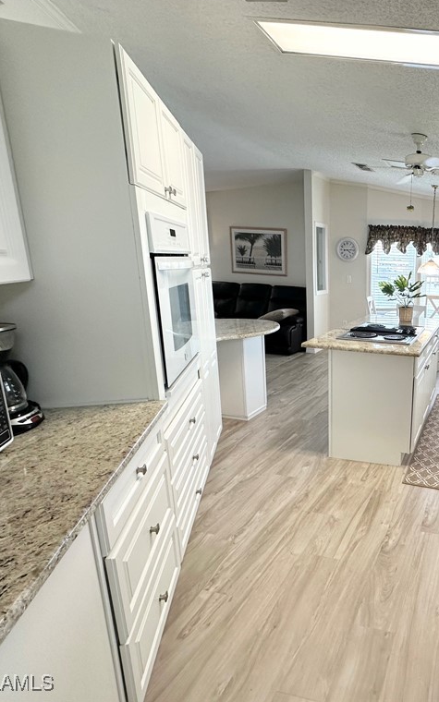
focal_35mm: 20
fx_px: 383
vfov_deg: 85.1
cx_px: 413
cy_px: 348
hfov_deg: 51.0
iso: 125
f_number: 2.2
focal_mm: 2.22
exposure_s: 1/120
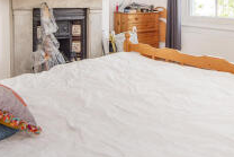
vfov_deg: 38.2
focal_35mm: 32
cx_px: 145
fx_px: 208
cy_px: 14
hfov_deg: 58.0
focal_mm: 14
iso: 250
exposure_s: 1/80
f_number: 6.3
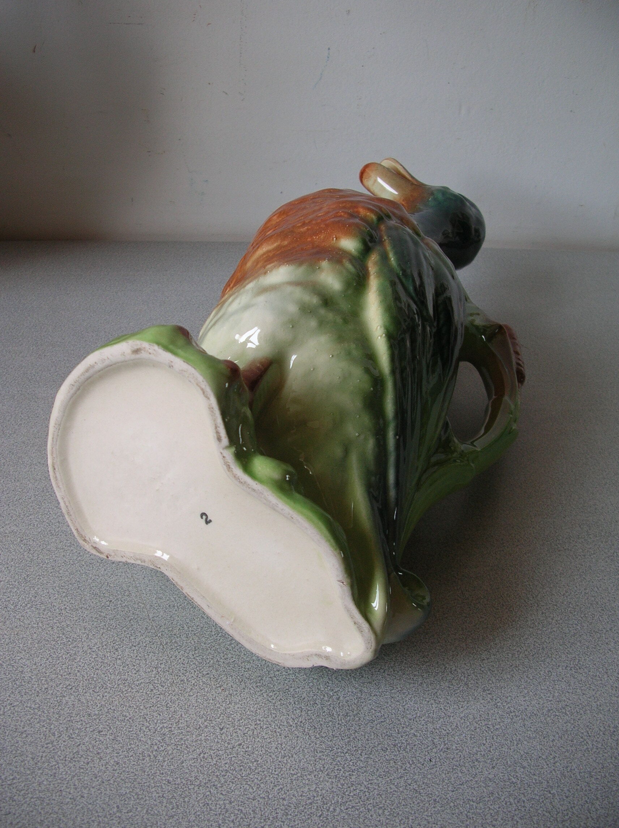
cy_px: 414
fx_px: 836
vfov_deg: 52.7
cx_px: 310
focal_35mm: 35
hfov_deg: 40.6
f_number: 2.8
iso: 50
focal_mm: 5.8
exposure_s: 1/30
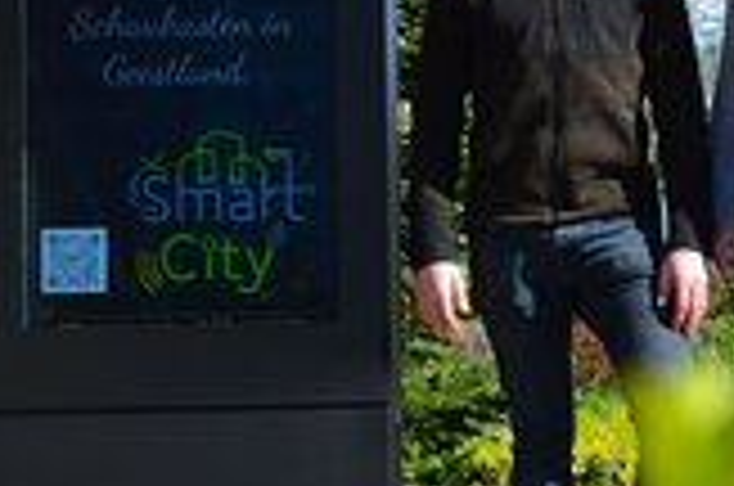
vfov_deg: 7.7
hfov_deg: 11.6
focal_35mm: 177
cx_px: 531
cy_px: 178
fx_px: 3602
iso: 100
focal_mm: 48
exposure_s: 1/160
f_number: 11
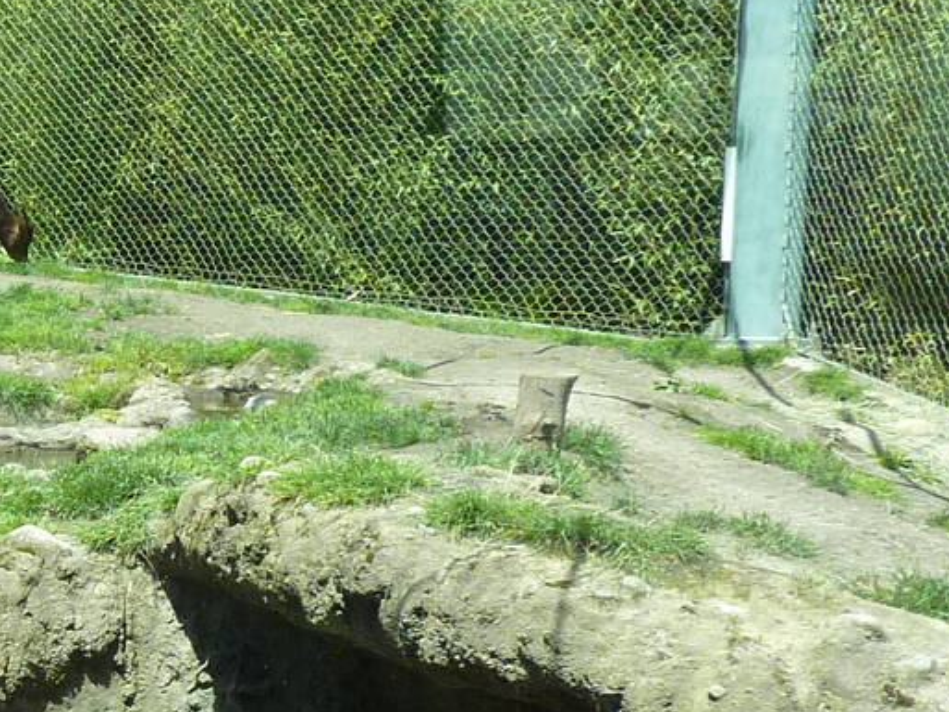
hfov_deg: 21.9
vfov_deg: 18.7
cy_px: 584
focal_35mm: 78
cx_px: -357
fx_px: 2139
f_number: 3.3
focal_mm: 4.1
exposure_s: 1/500
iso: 160
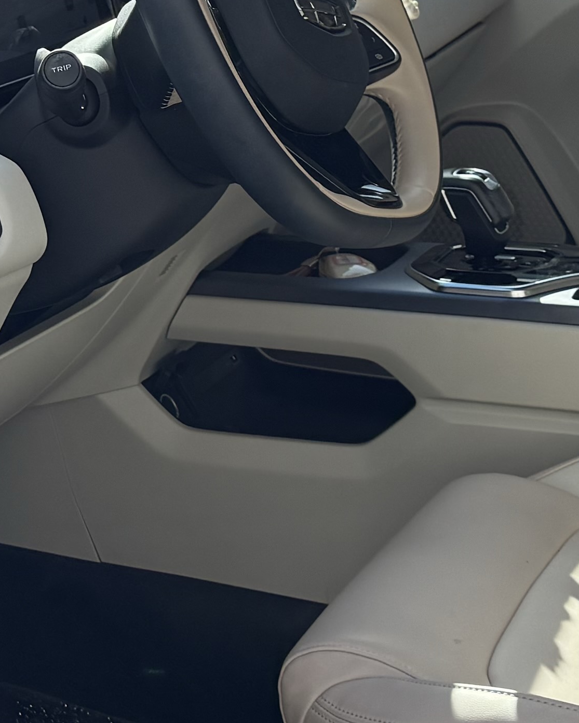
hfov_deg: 15.9
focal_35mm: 96
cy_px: 159
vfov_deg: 19.8
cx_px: 132
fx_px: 2057
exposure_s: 1/1653
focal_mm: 6.76
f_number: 1.78
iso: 100
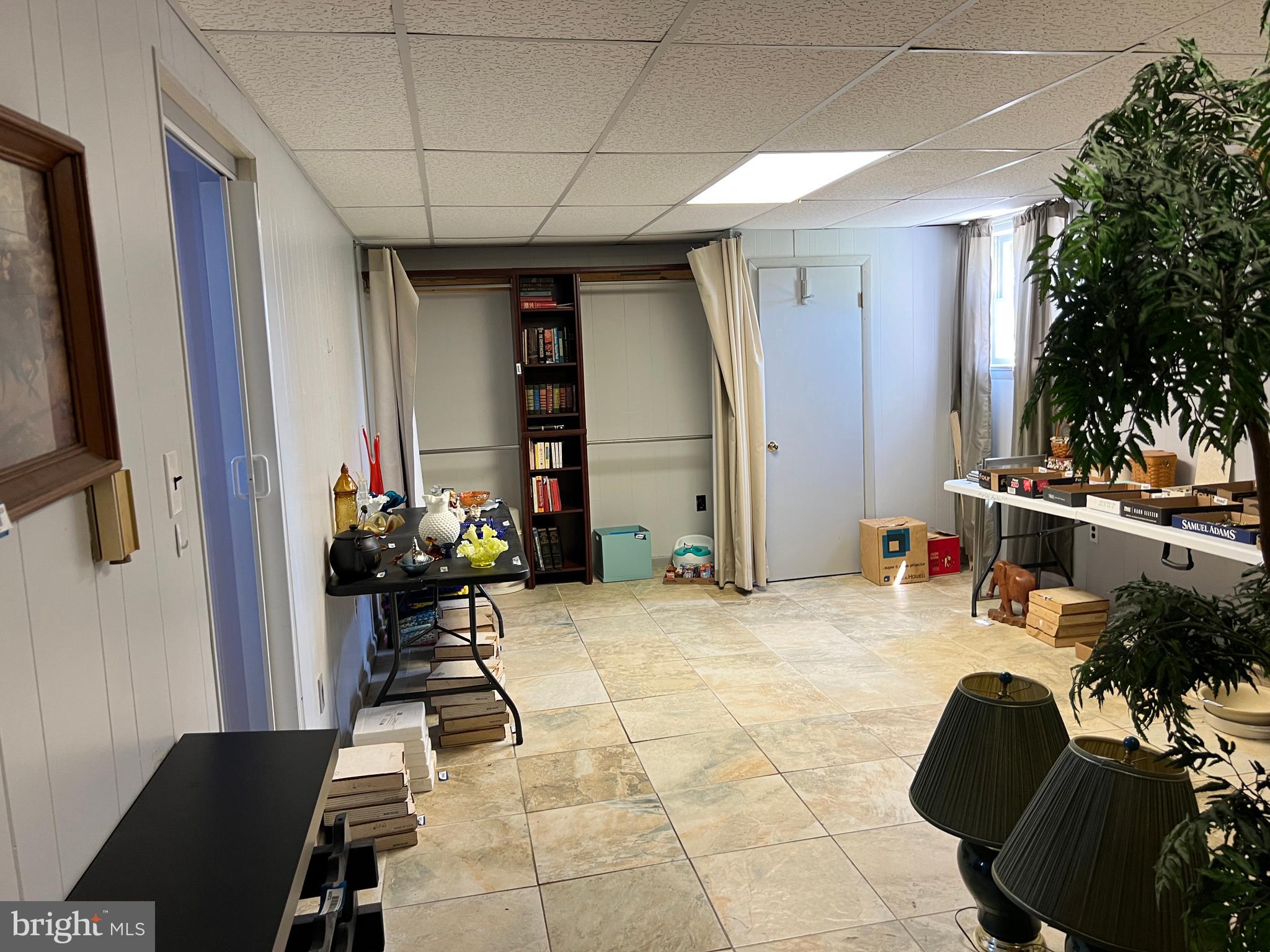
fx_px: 954
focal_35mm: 26
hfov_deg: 67.3
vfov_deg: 53.1
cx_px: 635
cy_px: 476
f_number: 1.5
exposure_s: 1/60
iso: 80
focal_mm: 5.7
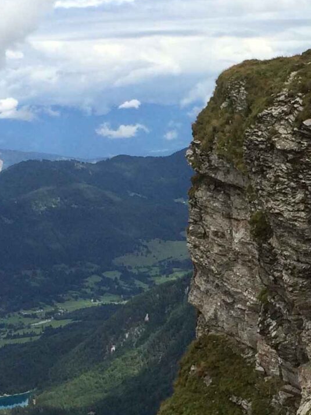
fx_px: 1247
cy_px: 264
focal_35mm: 104
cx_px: 339
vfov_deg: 18.9
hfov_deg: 13.9
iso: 32
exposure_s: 1/2283
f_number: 2.2
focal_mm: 4.15
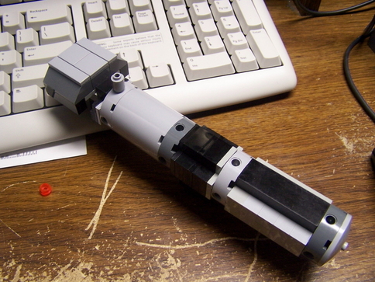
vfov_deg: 37.7
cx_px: 188
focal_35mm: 38
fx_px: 412
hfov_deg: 49.0
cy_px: 141
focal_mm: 6.3
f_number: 2.8
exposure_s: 1/20
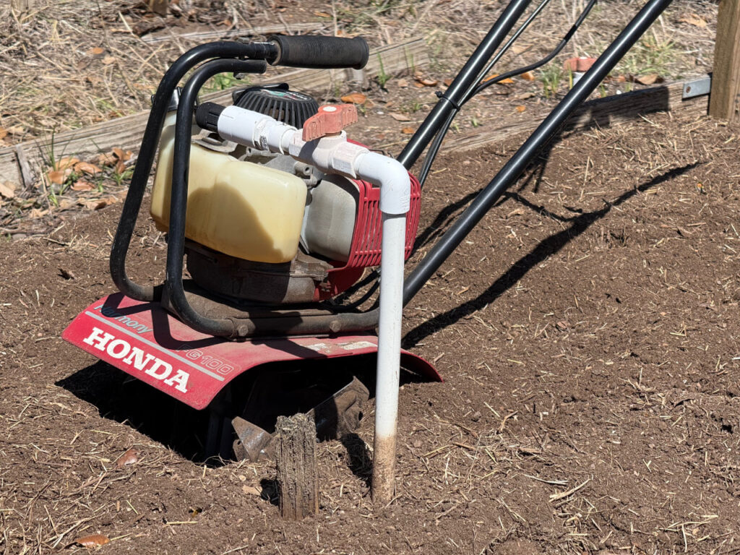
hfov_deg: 16.4
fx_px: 2565
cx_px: 370
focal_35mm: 120
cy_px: 278
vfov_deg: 12.3
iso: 50
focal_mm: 15.7
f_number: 2.8
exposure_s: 1/1342
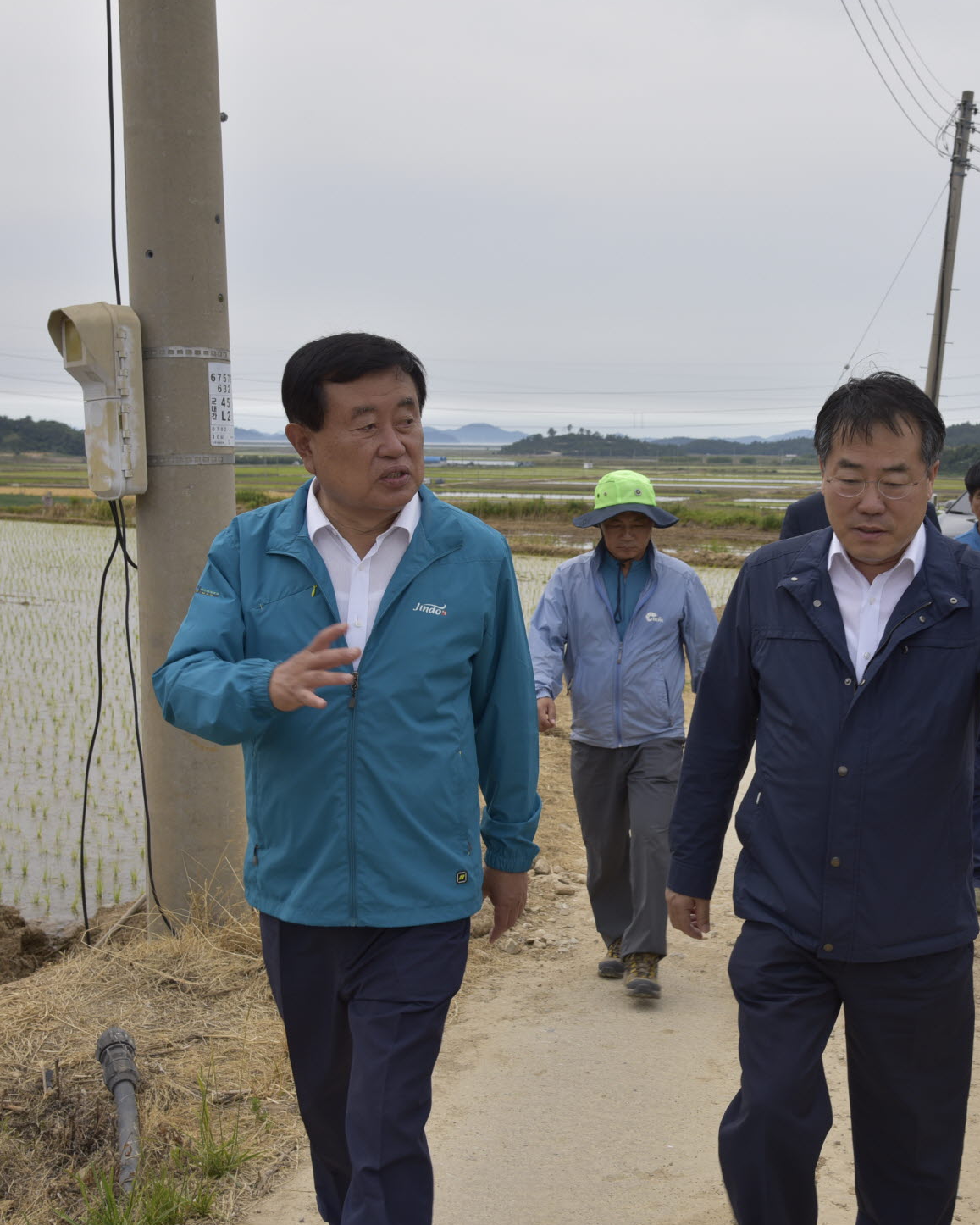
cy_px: 617
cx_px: 660
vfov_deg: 37.3
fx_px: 1813
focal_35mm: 50
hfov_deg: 30.0
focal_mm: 35
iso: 64
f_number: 9
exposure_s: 1/125
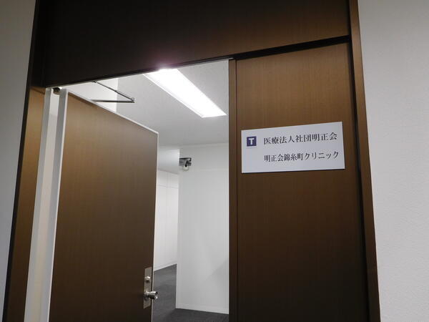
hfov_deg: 69.4
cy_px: 161
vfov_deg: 54.9
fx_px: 310
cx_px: 214
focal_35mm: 25
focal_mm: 4.5
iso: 200
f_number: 3.4
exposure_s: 1/30
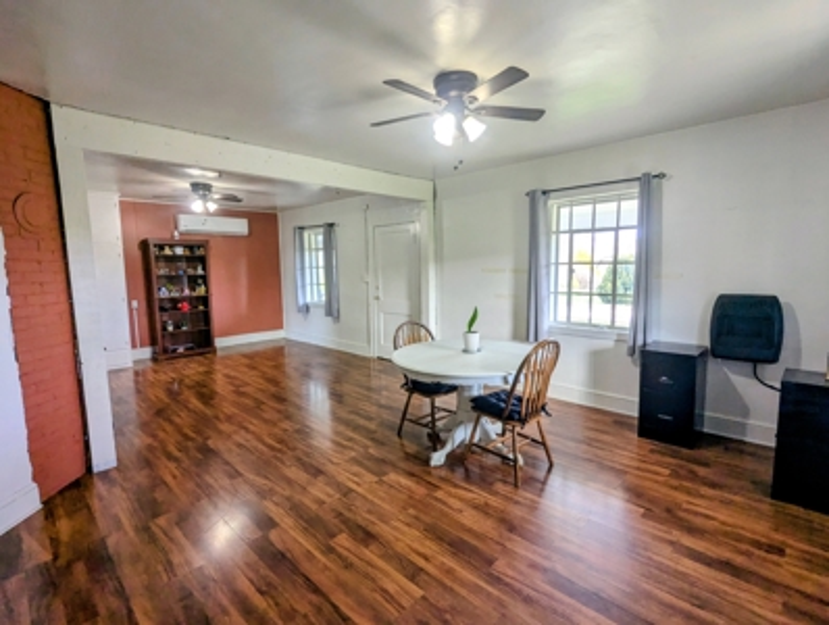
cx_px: 414
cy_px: 312
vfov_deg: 78.3
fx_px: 384
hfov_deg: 94.4
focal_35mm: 16
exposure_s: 1/78.8
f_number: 2.2
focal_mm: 2.35
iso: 94
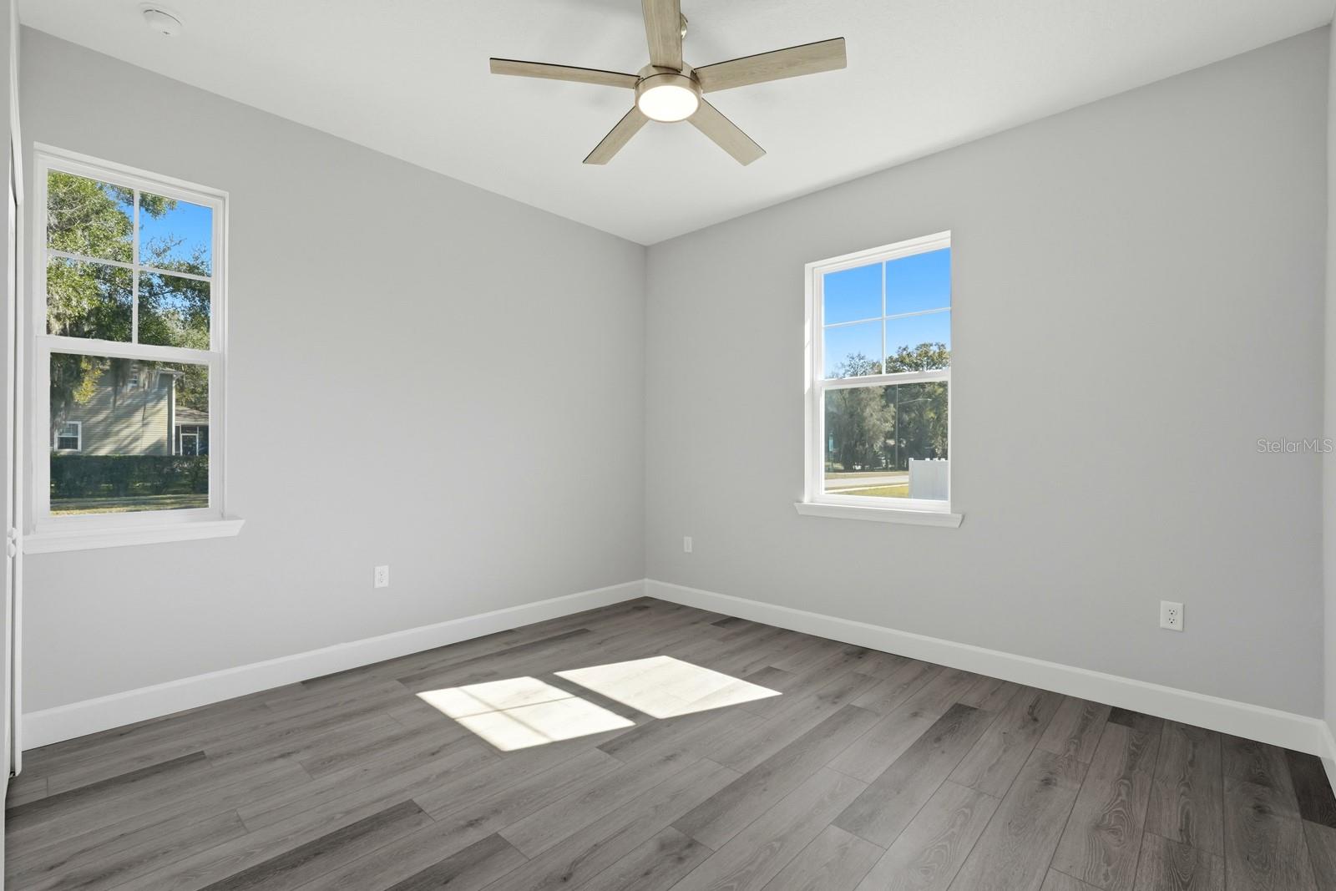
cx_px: 668
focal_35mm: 16
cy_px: 446
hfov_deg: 96.7
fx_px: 594
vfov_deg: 73.8
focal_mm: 16
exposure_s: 1/8000
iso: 2500
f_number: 8
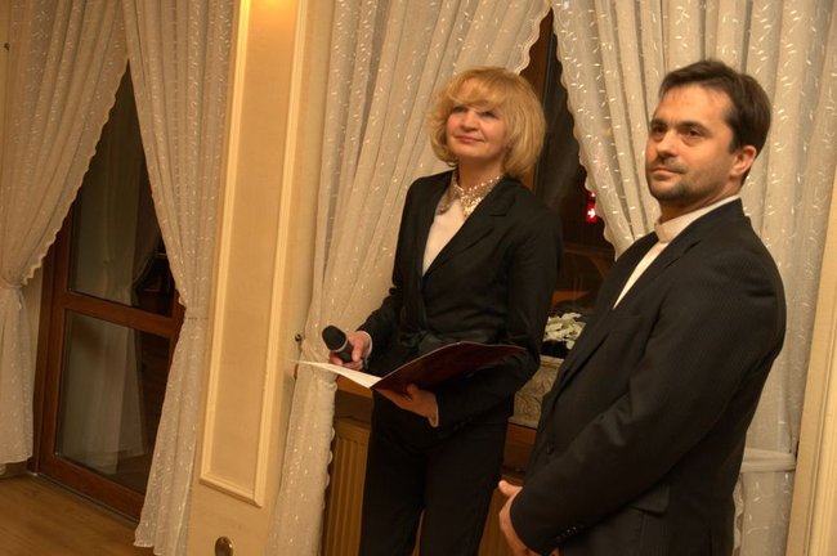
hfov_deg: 37.9
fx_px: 1219
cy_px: 278
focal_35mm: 52
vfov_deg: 25.7
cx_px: 418
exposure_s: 1/60
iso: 800
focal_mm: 35
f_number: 5.6
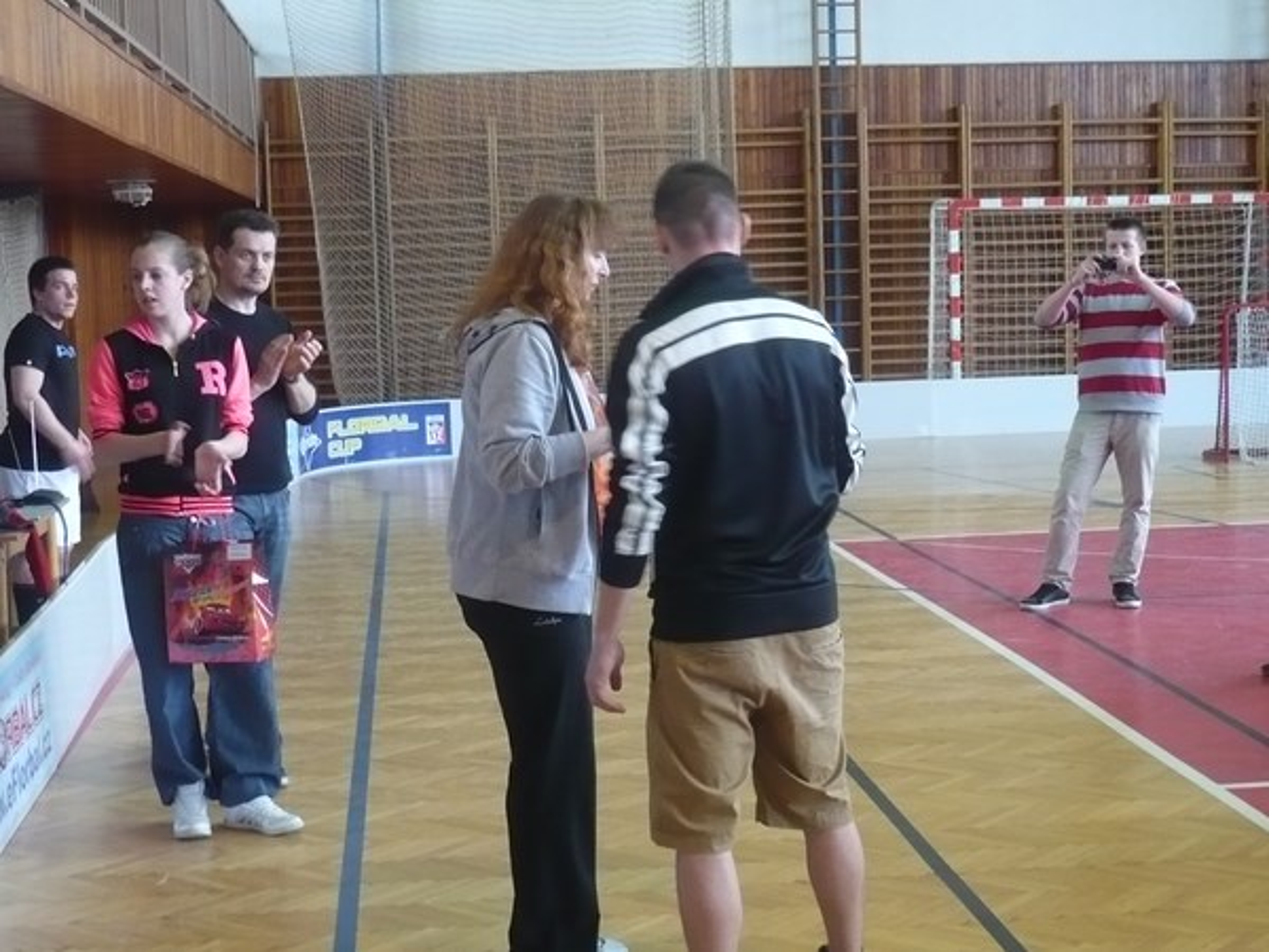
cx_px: 634
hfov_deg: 31.7
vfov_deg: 24.0
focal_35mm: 61
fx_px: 2236
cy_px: 476
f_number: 3.2
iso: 250
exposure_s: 1/30
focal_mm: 7.5
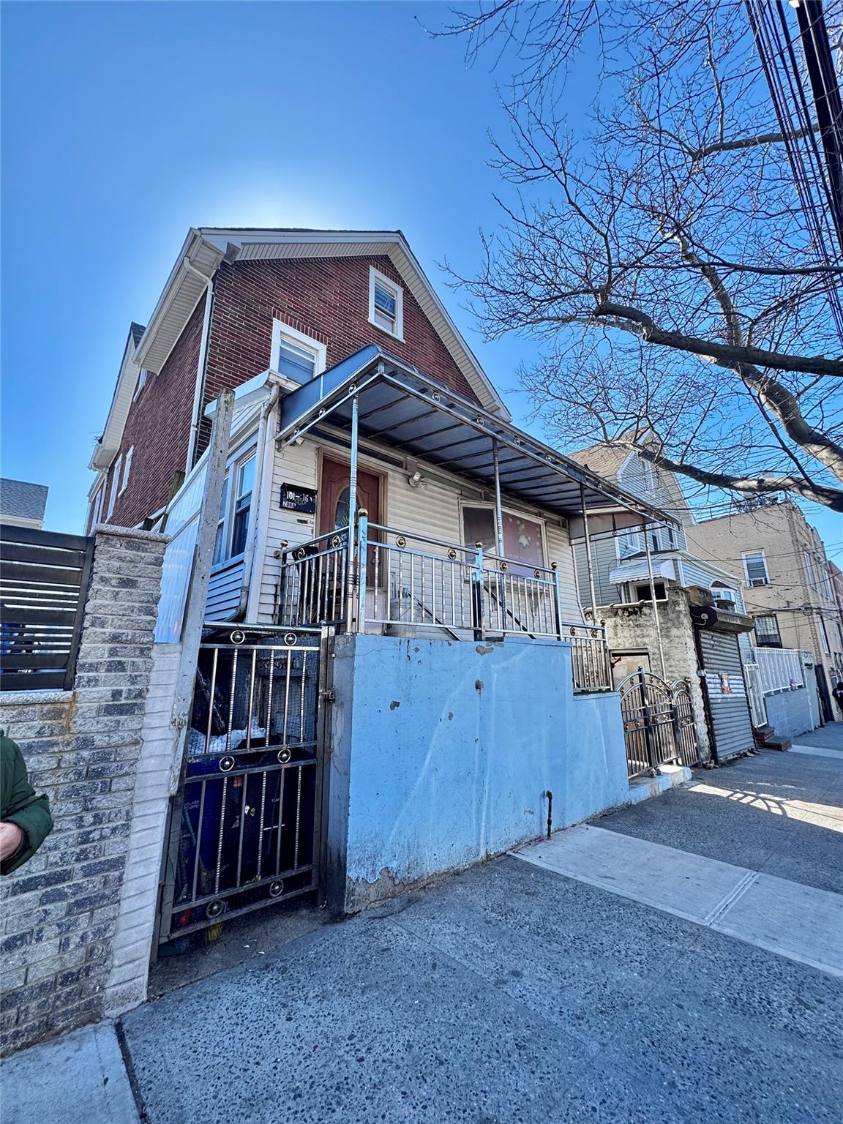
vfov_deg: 102.1
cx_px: 422
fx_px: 455
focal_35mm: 14
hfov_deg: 85.7
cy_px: 562
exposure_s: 1/290
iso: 40
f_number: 2.2
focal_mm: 2.22
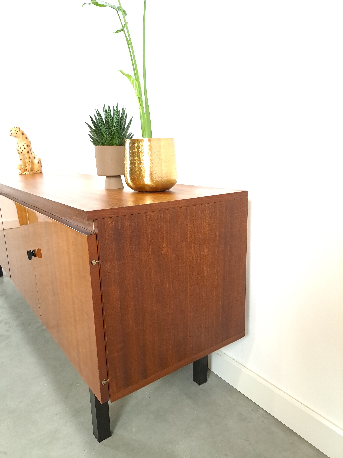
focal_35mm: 24
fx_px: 317
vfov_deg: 71.6
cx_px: 172
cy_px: 229
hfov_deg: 56.8
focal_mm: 5.23
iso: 640
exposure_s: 1/33
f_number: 1.8
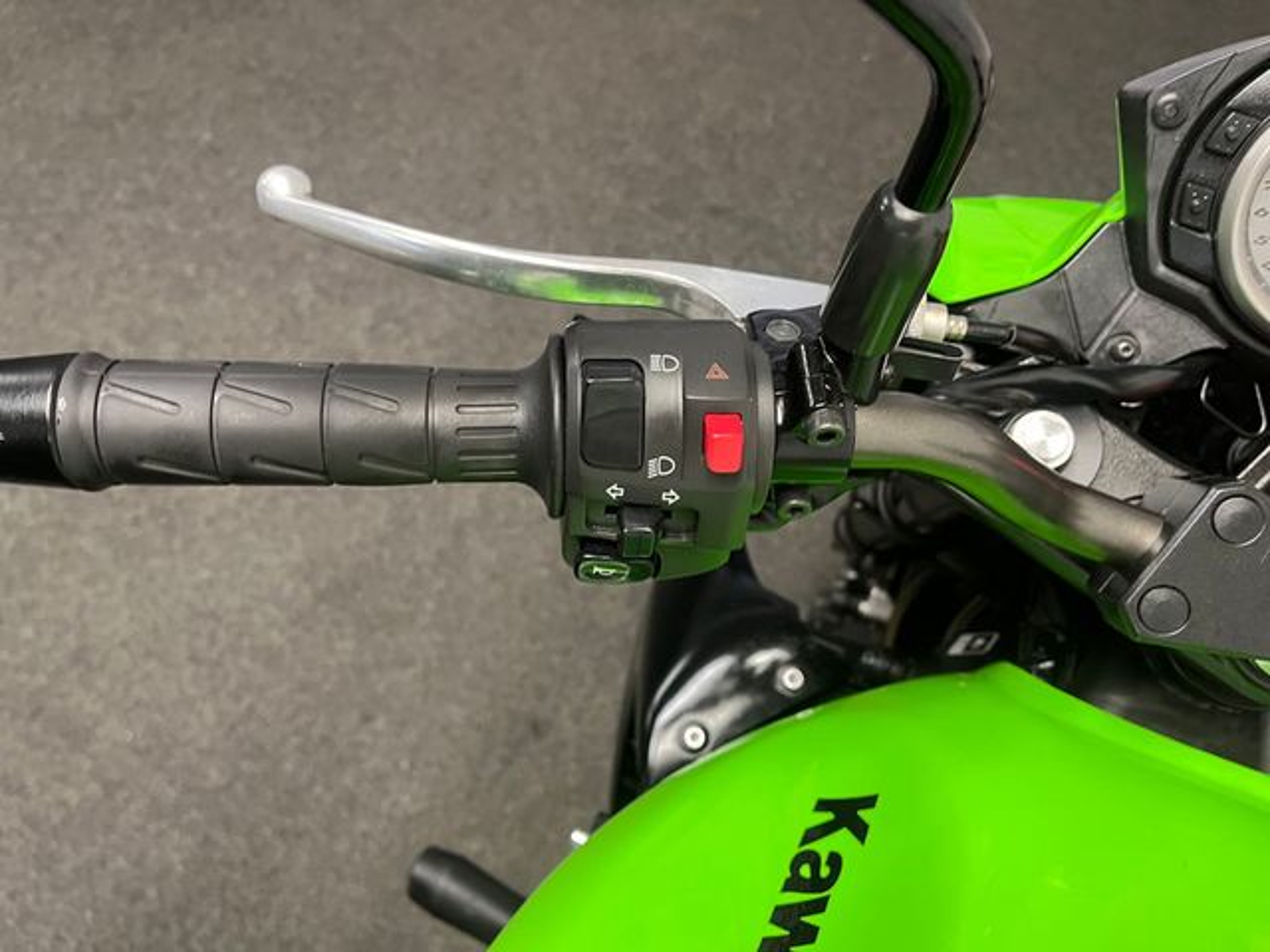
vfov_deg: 53.1
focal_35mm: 26
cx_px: 635
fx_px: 954
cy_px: 476
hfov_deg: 67.3
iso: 320
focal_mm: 5.1
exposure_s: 1/50
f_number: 1.6
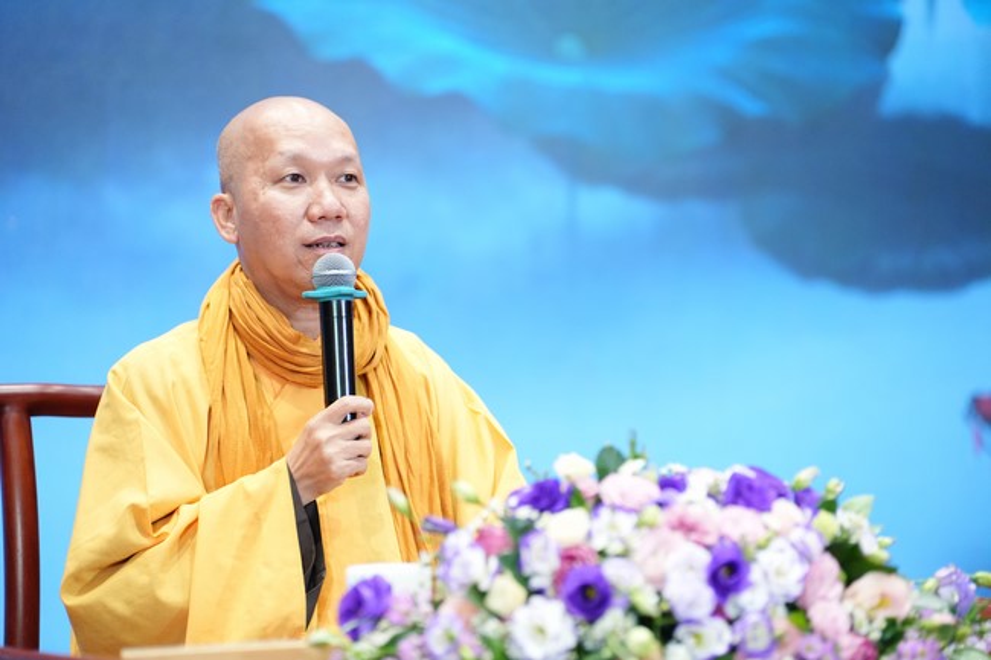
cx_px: 496
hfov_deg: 17.2
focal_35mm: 119
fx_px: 3275
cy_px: 330
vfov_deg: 11.5
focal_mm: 119
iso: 3200
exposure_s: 1/160
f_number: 2.8
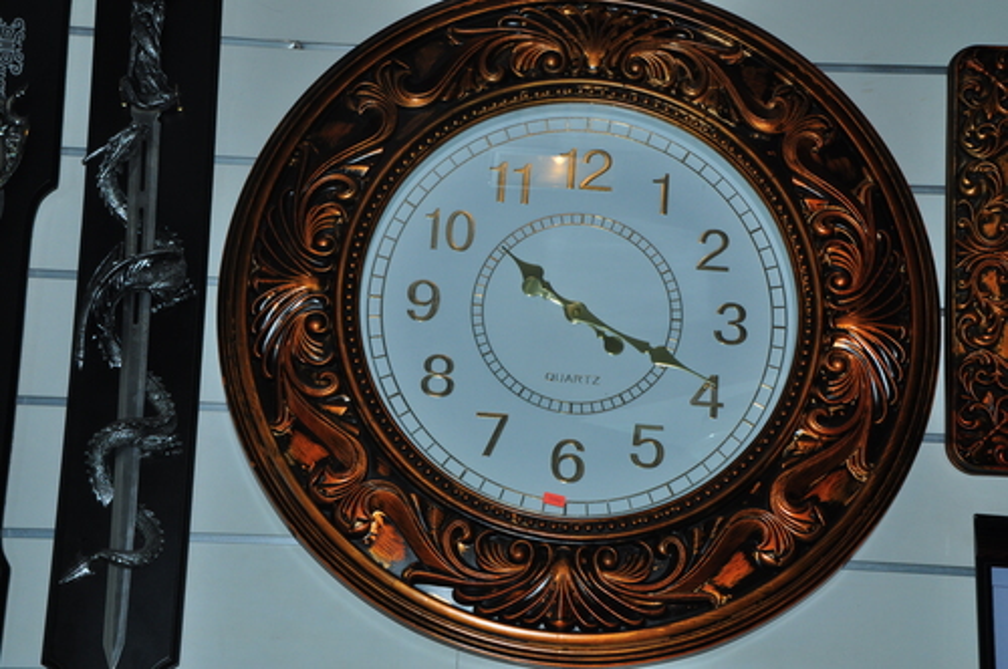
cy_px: 334
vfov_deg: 17.4
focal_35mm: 78
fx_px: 2181
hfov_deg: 26.0
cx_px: 504
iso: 320
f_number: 13
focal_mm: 52
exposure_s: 1/160
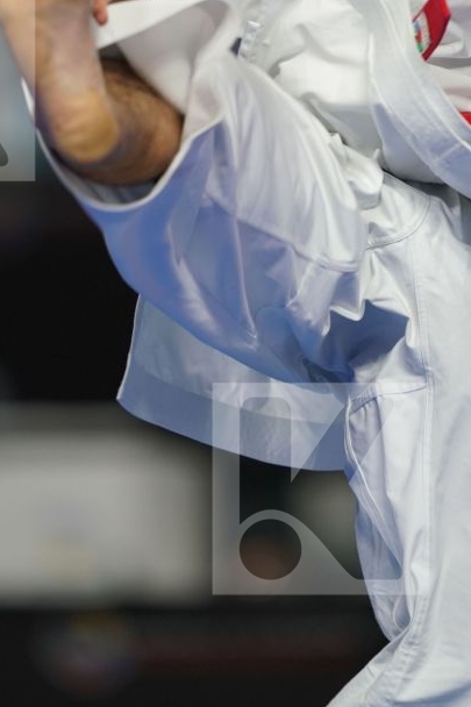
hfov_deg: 1.7
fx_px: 15511
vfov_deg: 2.6
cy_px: 76
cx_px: 321
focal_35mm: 790
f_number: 2.8
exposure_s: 1/400
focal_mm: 400
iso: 500
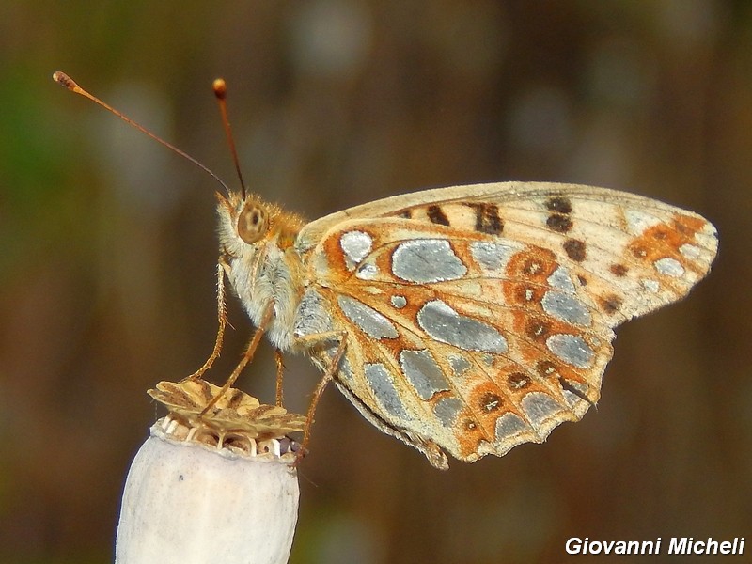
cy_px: 282
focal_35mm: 132
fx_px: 2868
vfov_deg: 11.2
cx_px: 376
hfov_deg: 14.9
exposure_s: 1/80
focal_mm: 23.4
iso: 125
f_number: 9.6
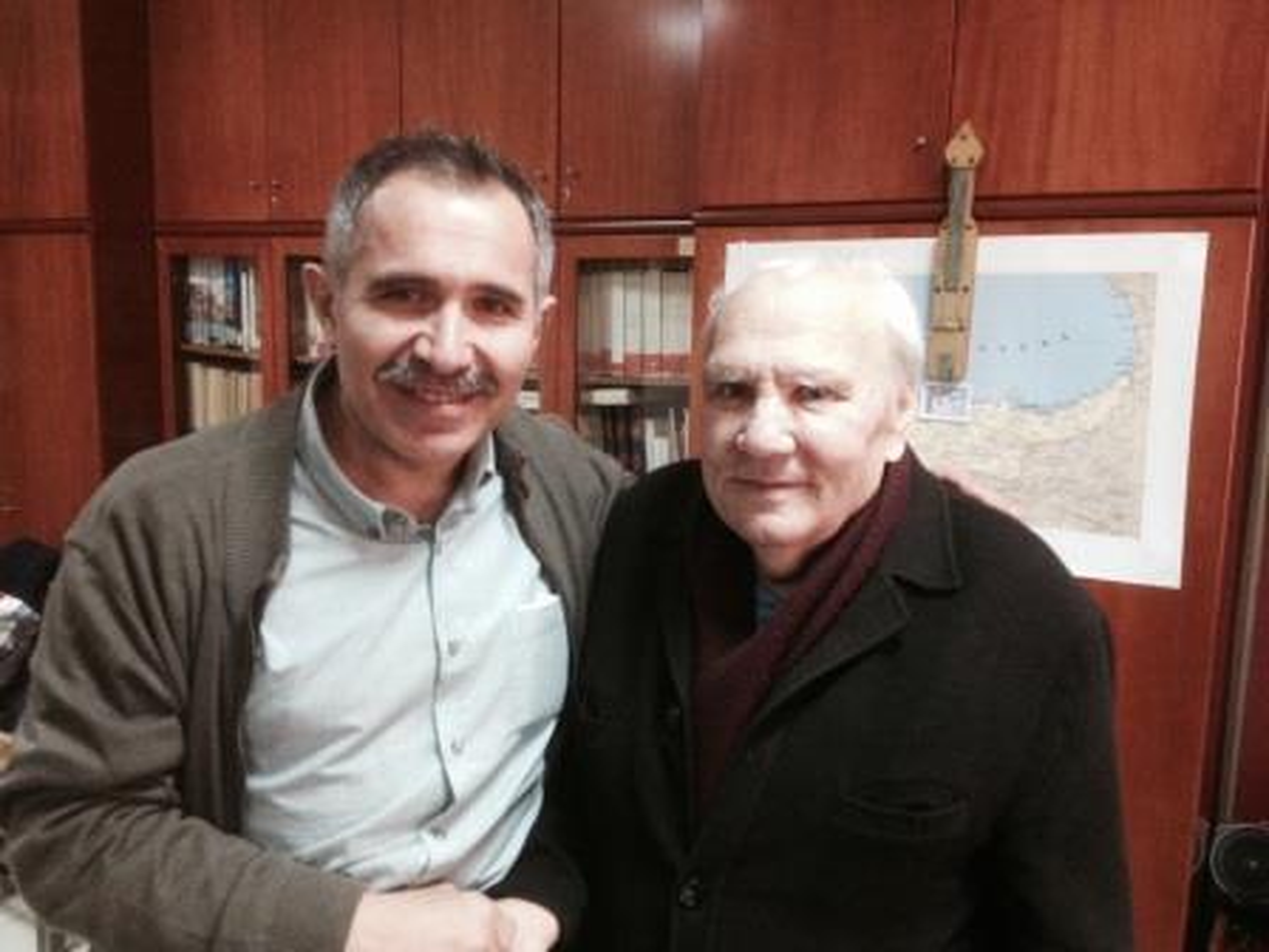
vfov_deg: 40.7
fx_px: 1283
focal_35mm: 35
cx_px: 634
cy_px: 476
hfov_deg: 52.6
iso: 250
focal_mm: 4.28
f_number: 2.4
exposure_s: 1/20
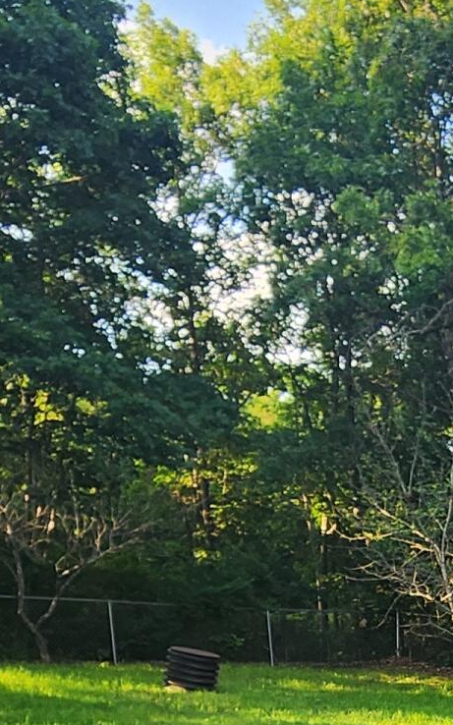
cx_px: 634
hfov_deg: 20.5
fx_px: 1107
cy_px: 870
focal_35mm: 56
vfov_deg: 30.7
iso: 50
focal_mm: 2.2
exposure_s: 1/187
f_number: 2.2
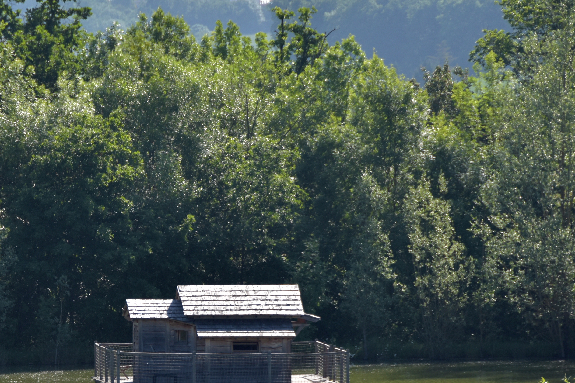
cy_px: 320
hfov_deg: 5.4
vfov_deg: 3.6
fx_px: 6149
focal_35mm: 385
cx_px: 138
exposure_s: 1/500
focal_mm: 130
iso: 160
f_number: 5.6
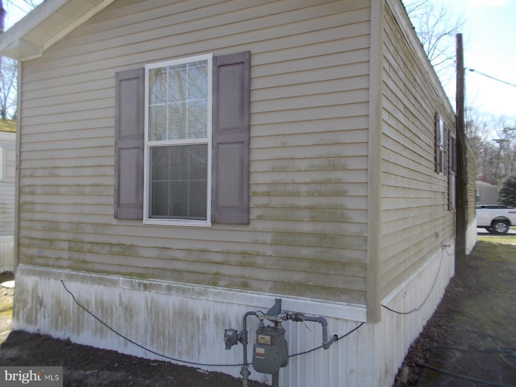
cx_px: 258
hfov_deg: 61.7
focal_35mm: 29
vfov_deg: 48.2
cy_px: 194
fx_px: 432
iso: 80
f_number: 3.3
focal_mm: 4.1
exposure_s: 1/400
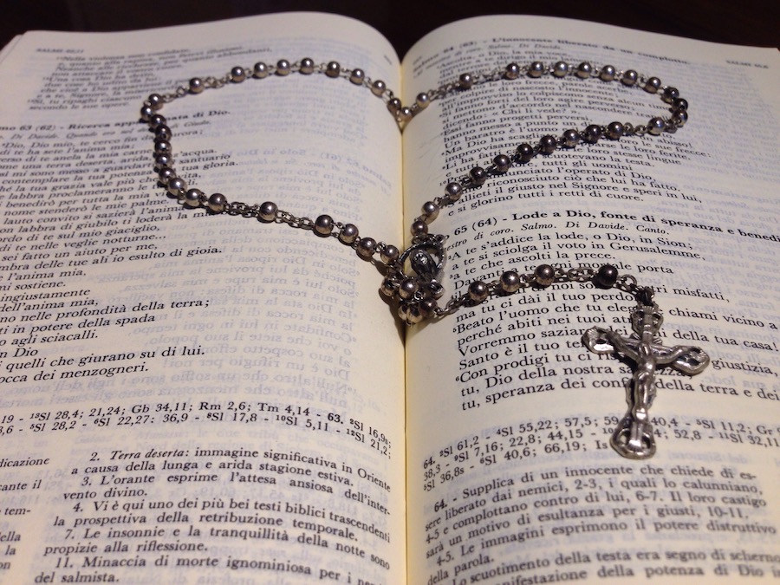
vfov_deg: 42.9
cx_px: 390
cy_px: 292
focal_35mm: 33
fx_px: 744
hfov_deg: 55.4
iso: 50
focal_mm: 4.12
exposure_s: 1/30
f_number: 2.4
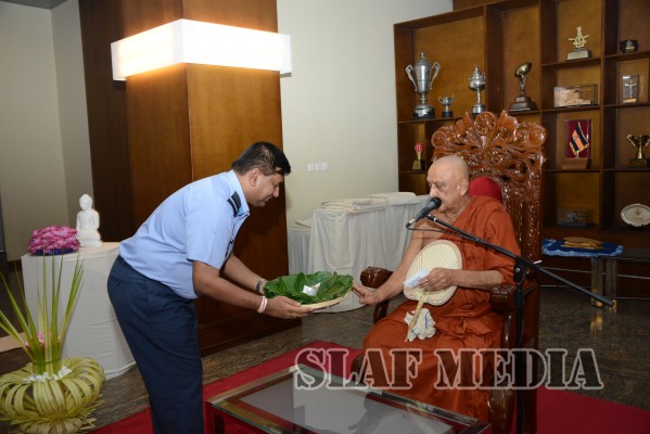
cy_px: 217
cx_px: 325
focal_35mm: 32
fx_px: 578
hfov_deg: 58.7
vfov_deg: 41.2
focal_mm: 32
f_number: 5.6
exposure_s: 1/125
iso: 1600
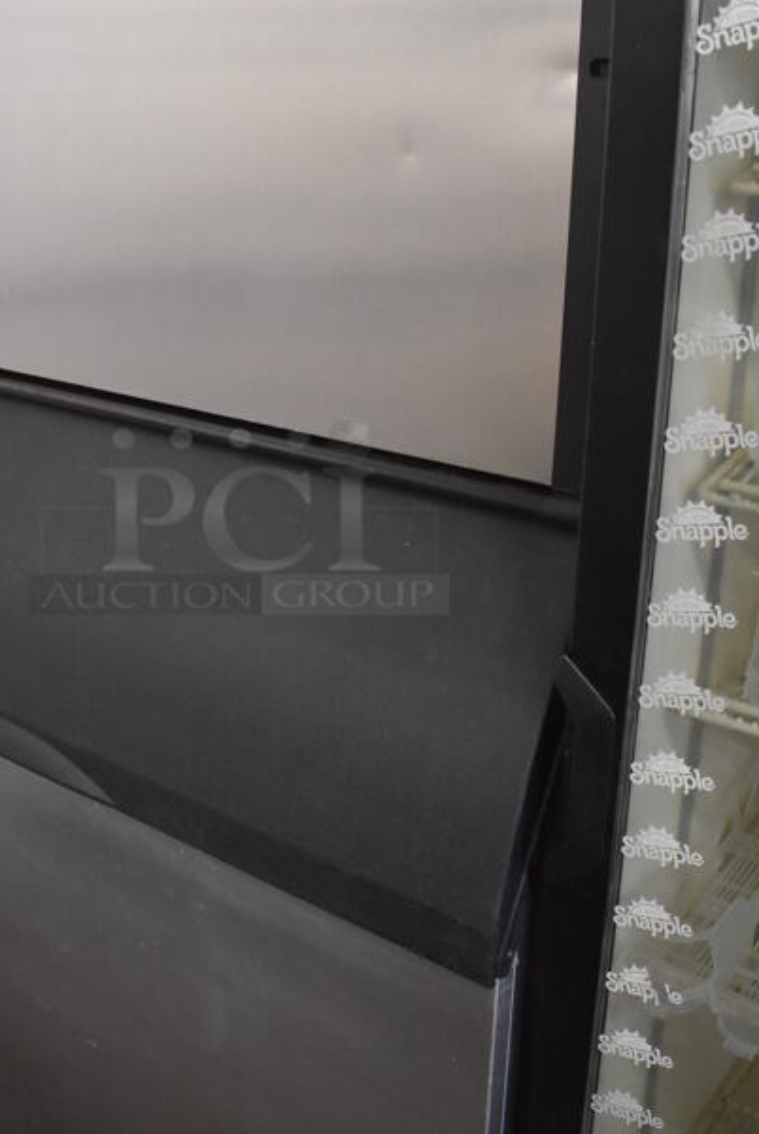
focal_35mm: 41
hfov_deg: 32.4
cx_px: 240
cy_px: 516
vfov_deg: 47.3
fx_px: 1294
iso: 3200
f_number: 3.5
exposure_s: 1/125
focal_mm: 18
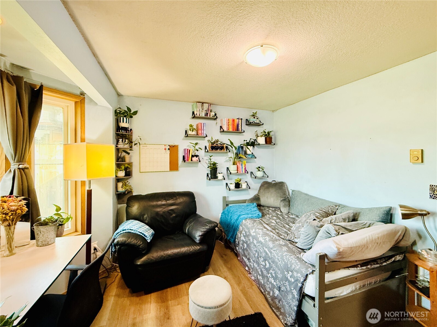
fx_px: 177
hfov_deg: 102.1
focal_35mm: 14
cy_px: 164
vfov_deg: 85.7
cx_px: 218
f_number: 2.2
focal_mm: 2.22
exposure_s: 1/60
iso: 400
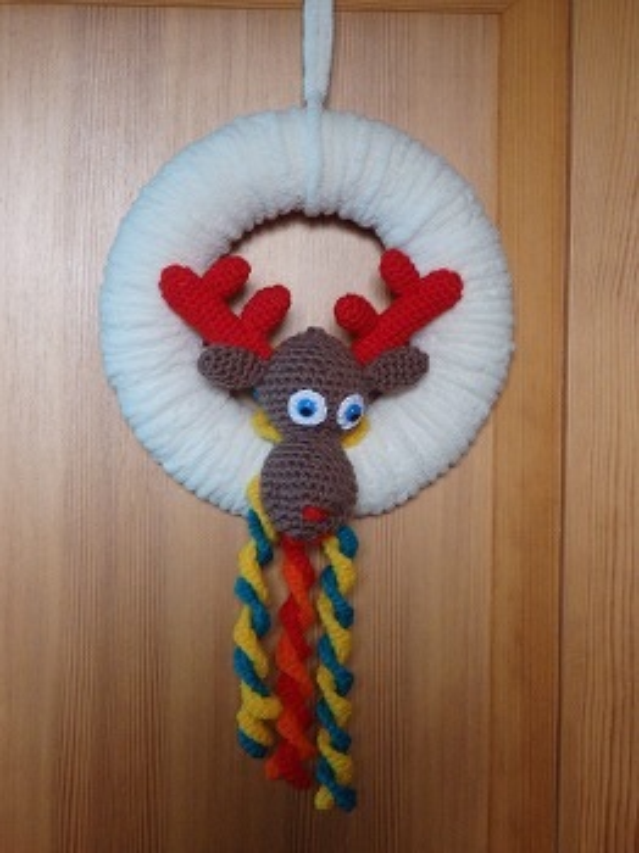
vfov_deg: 29.4
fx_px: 1626
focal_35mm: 66
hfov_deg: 22.2
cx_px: 320
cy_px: 426
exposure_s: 1/15
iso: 800
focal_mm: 11.9
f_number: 4.4
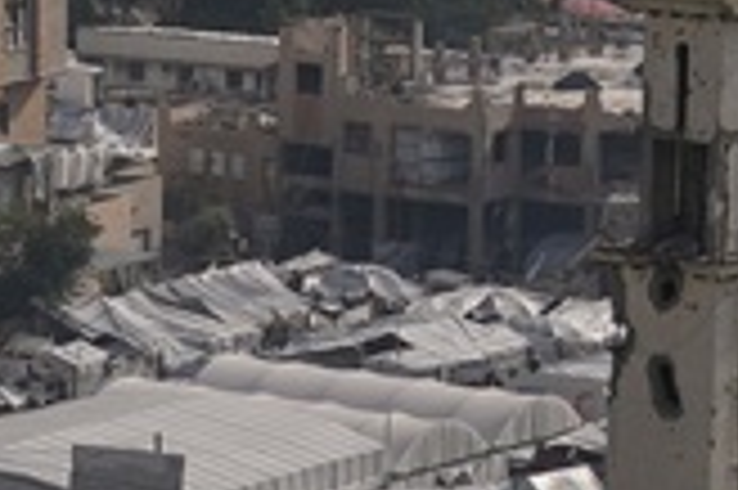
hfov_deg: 7.6
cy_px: 946
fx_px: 5512
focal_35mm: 269
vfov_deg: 5.0
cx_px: -36
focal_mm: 34.4
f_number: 2.8
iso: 100
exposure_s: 1/6400
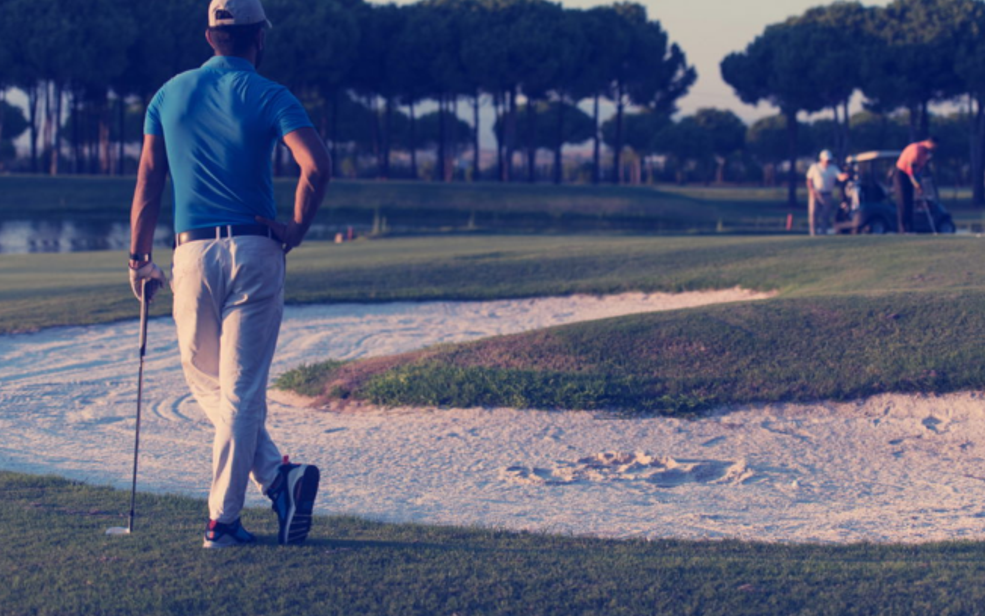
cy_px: 231
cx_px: 529
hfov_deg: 24.6
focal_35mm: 84
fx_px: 2256
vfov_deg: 15.5
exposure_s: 1/800
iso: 100
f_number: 2.8
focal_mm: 70
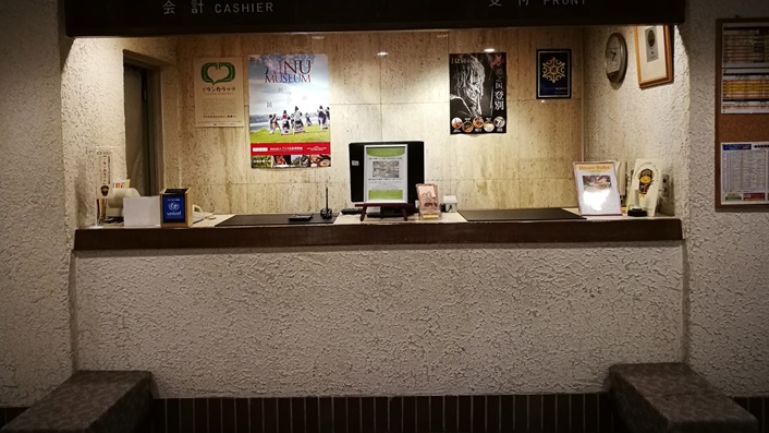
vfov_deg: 38.7
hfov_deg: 64.3
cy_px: 163
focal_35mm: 30
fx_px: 612
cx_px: 389
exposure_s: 1/25
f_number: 2.2
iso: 400
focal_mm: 4.5
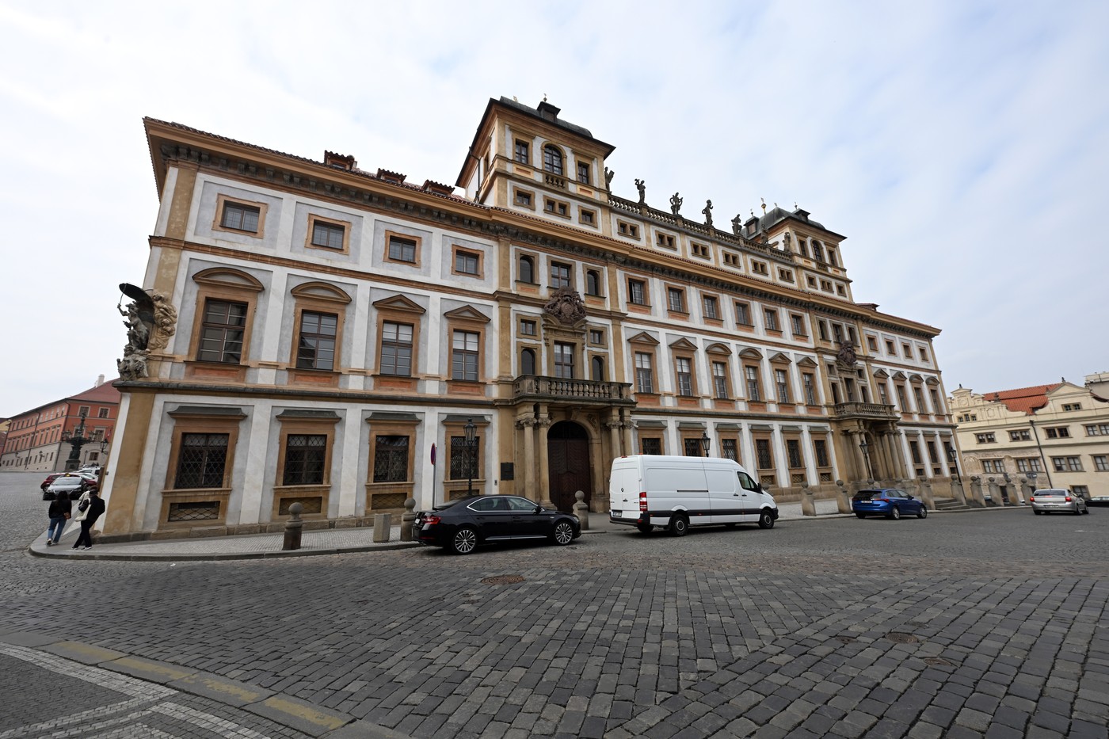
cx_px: 554
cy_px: 370
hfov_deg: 104.3
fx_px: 431
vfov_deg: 81.2
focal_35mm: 14
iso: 160
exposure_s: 1/250
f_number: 10
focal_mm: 14
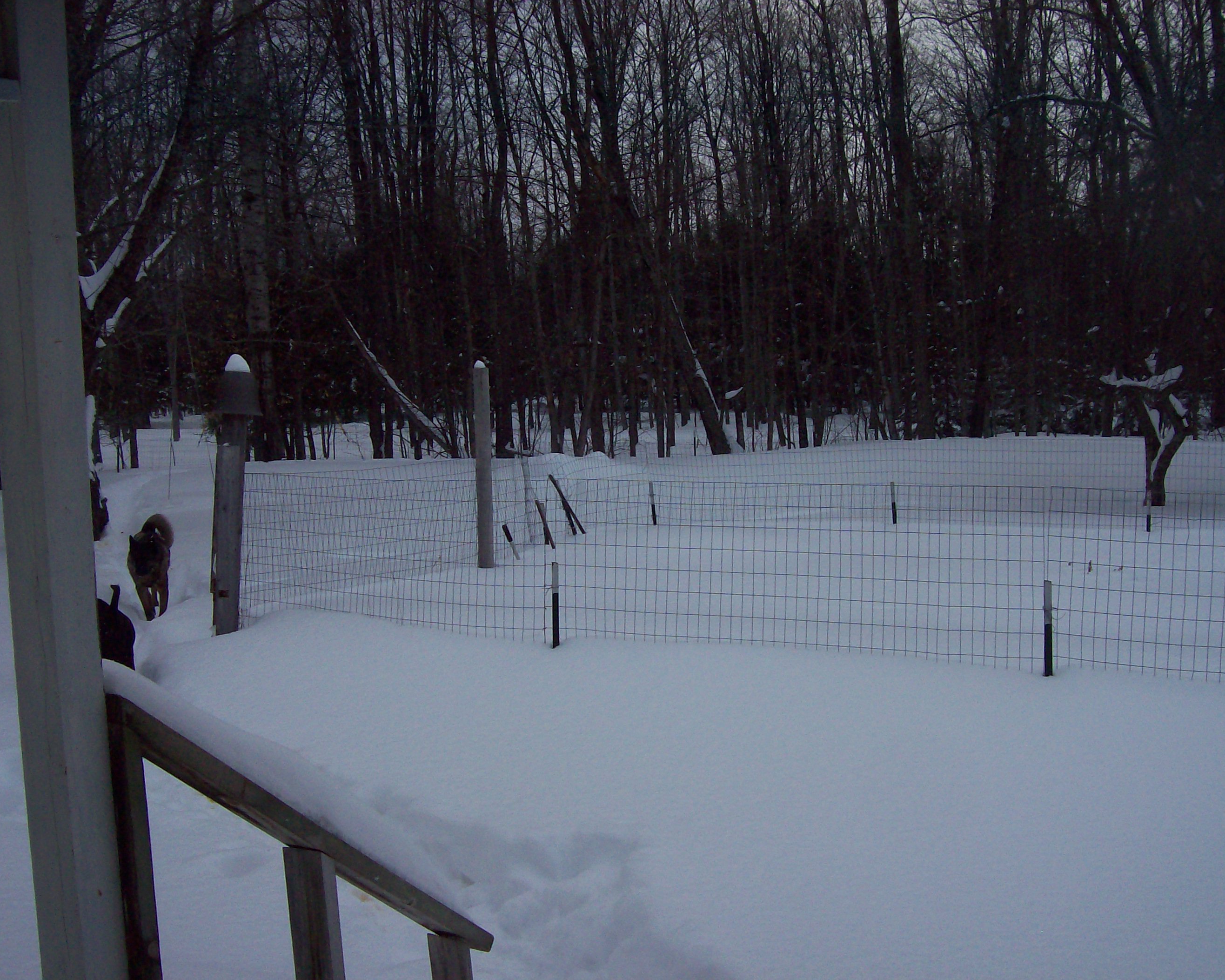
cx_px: 596
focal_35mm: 38
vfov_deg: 39.2
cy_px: 494
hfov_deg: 47.9
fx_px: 1378
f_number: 4.8
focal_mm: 6
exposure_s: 1/577
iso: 80
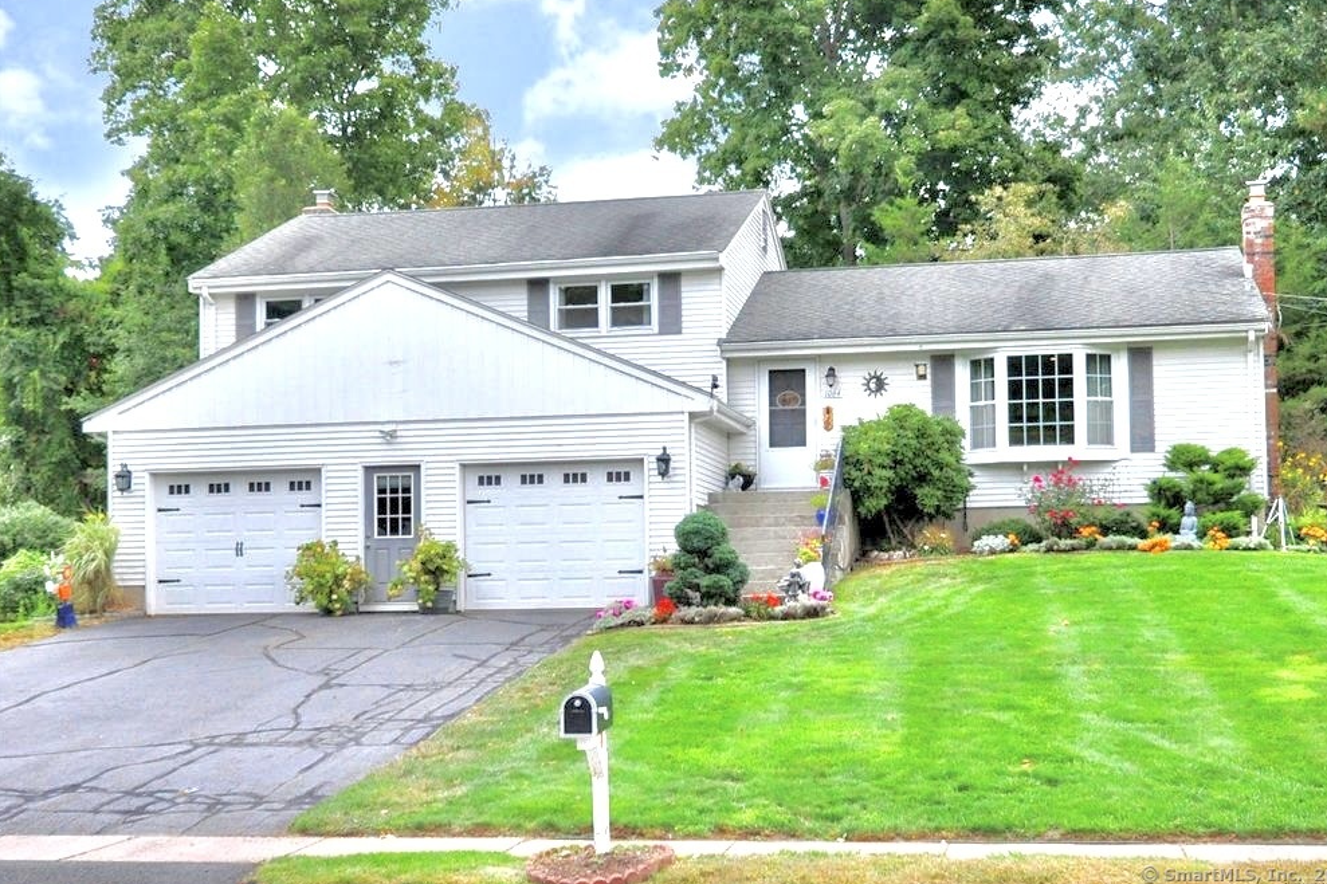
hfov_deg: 60.3
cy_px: 435
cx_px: 681
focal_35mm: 31
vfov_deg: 42.3
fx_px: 1142
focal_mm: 20
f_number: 8
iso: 800
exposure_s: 1/640
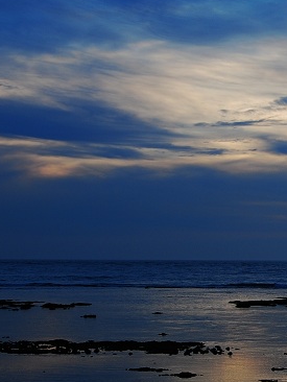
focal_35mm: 135
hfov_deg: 10.7
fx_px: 1494
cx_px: 403
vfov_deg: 14.5
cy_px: 260
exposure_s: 1/25
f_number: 8
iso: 100
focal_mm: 35
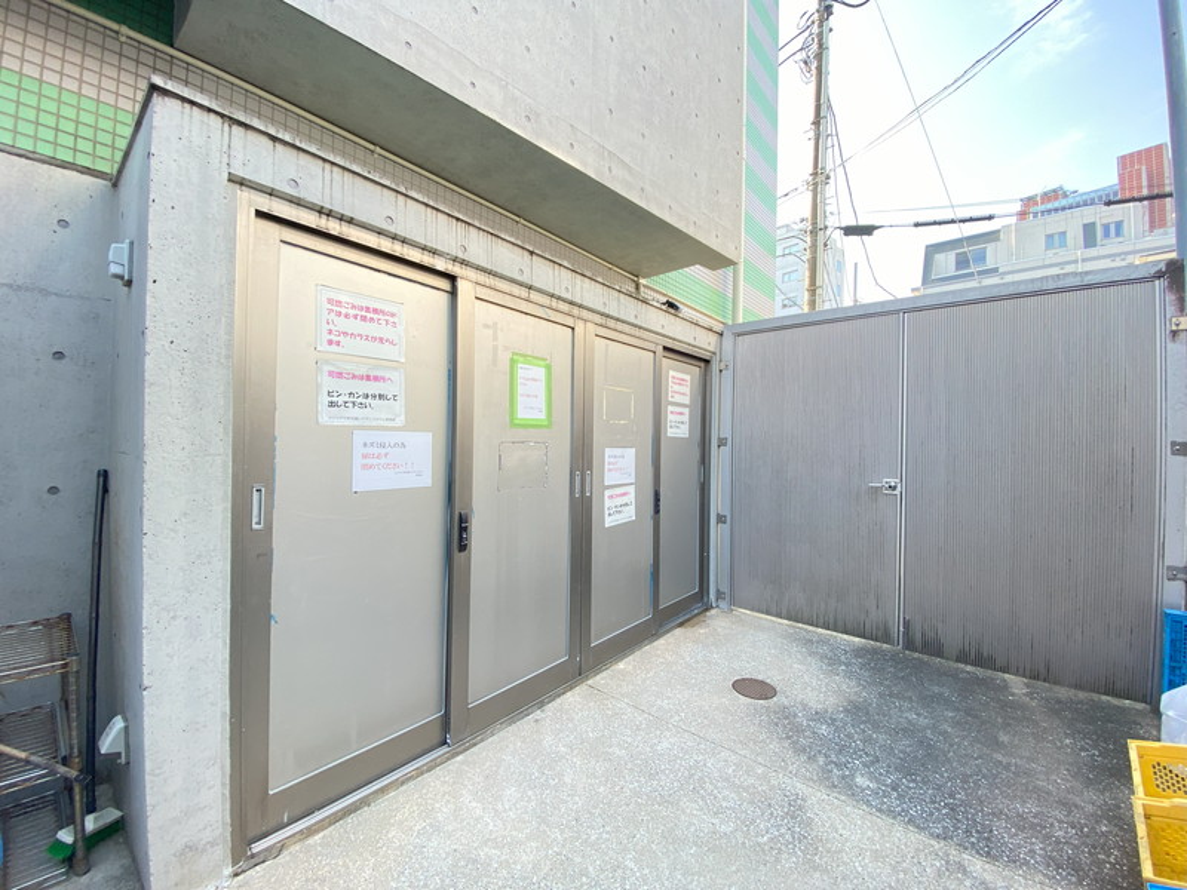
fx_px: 446
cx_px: 594
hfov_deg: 106.2
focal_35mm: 13
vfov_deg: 89.9
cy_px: 445
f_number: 2.4
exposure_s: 1/122
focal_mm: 1.54
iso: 40
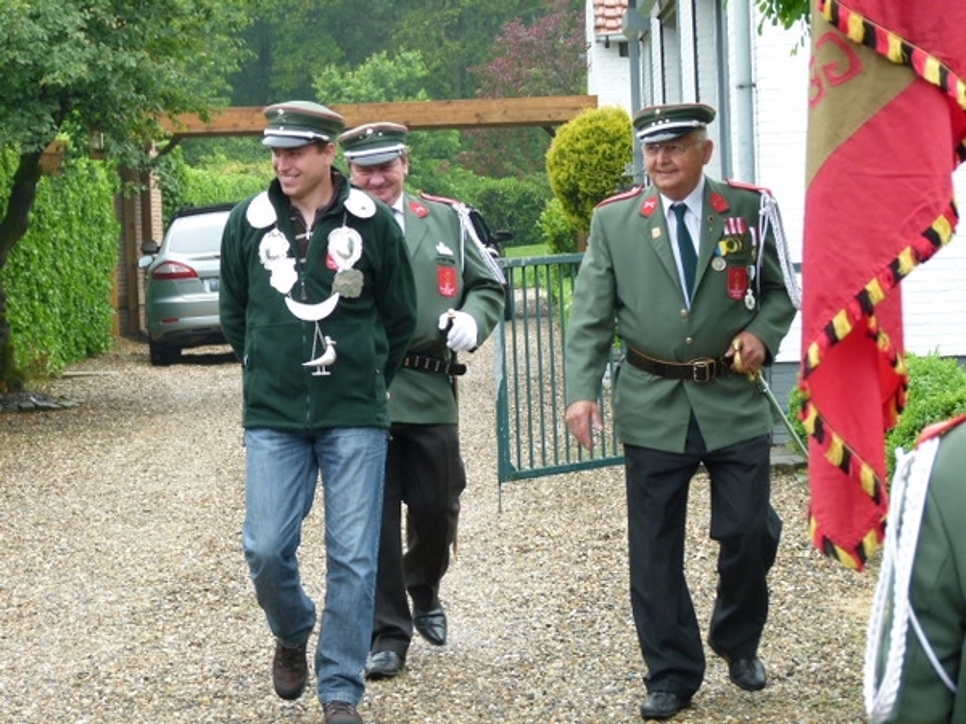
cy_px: 362
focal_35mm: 134
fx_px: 3739
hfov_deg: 14.7
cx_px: 483
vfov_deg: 11.1
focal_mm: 24.1
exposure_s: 1/80
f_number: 3.6
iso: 100
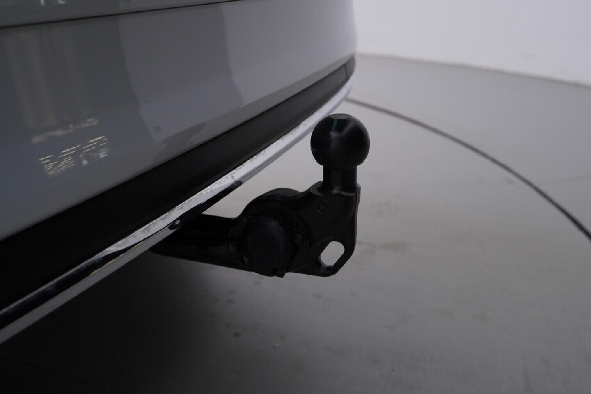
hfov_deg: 53.1
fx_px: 591
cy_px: 197
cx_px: 296
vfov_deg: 36.9
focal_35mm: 36
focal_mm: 24
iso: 125
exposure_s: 1/100
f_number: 4.5
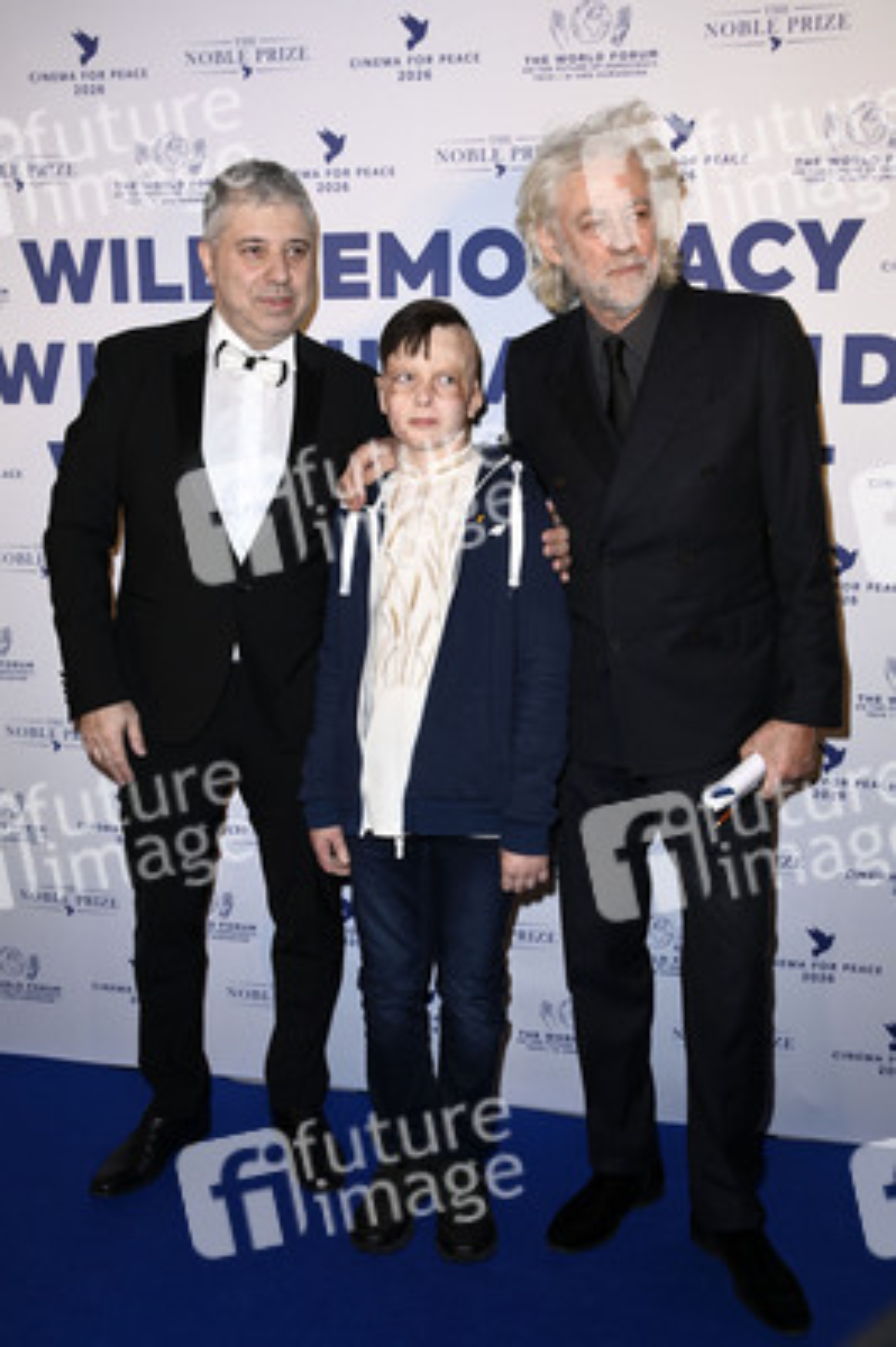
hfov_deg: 37.8
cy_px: 674
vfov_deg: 54.5
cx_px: 448
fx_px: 1309
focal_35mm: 35
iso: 500
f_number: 5.6
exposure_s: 1/250
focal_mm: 35
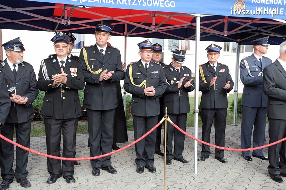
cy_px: 95
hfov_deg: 49.6
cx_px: 143
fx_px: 310
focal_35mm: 39
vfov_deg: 34.1
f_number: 8
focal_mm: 26
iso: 500
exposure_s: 1/250
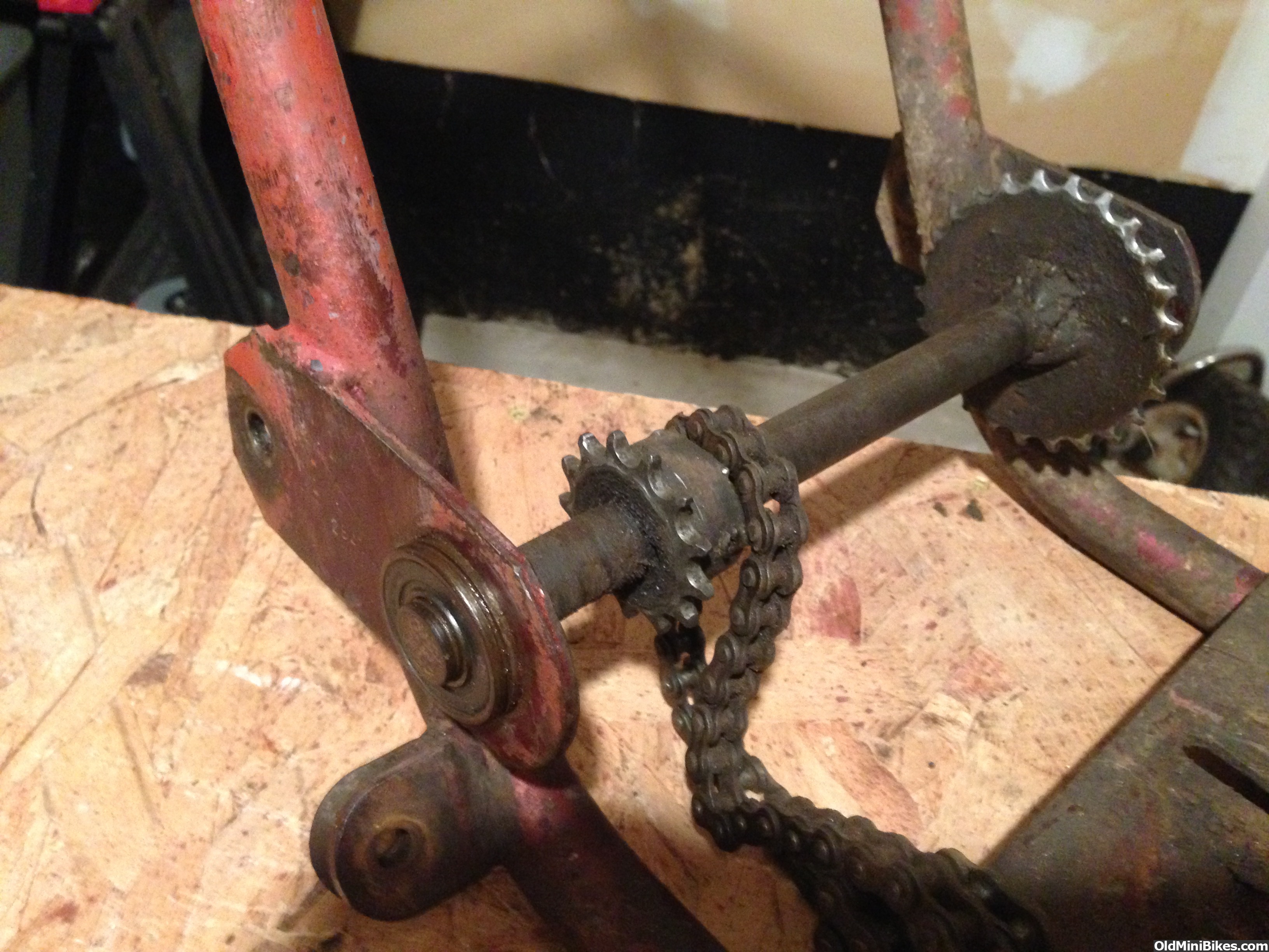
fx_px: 1210
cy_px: 476
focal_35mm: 33
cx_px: 634
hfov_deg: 55.4
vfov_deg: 42.9
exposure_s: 1/15
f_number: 2.4
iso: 640
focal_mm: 4.12
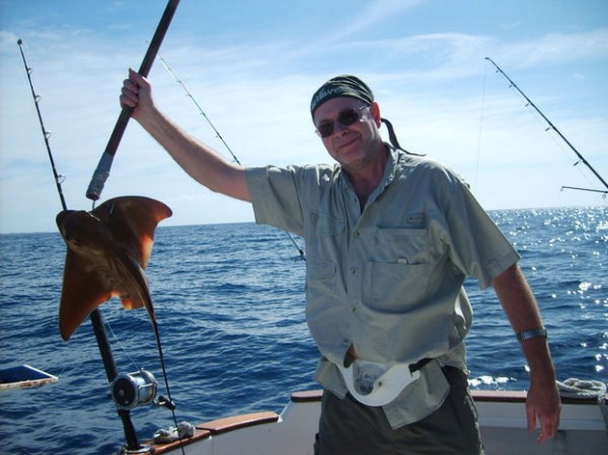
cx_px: 304
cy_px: 228
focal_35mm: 35
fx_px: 615
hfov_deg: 52.6
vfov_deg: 40.7
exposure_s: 1/250
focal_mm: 5.8
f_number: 7.1
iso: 50
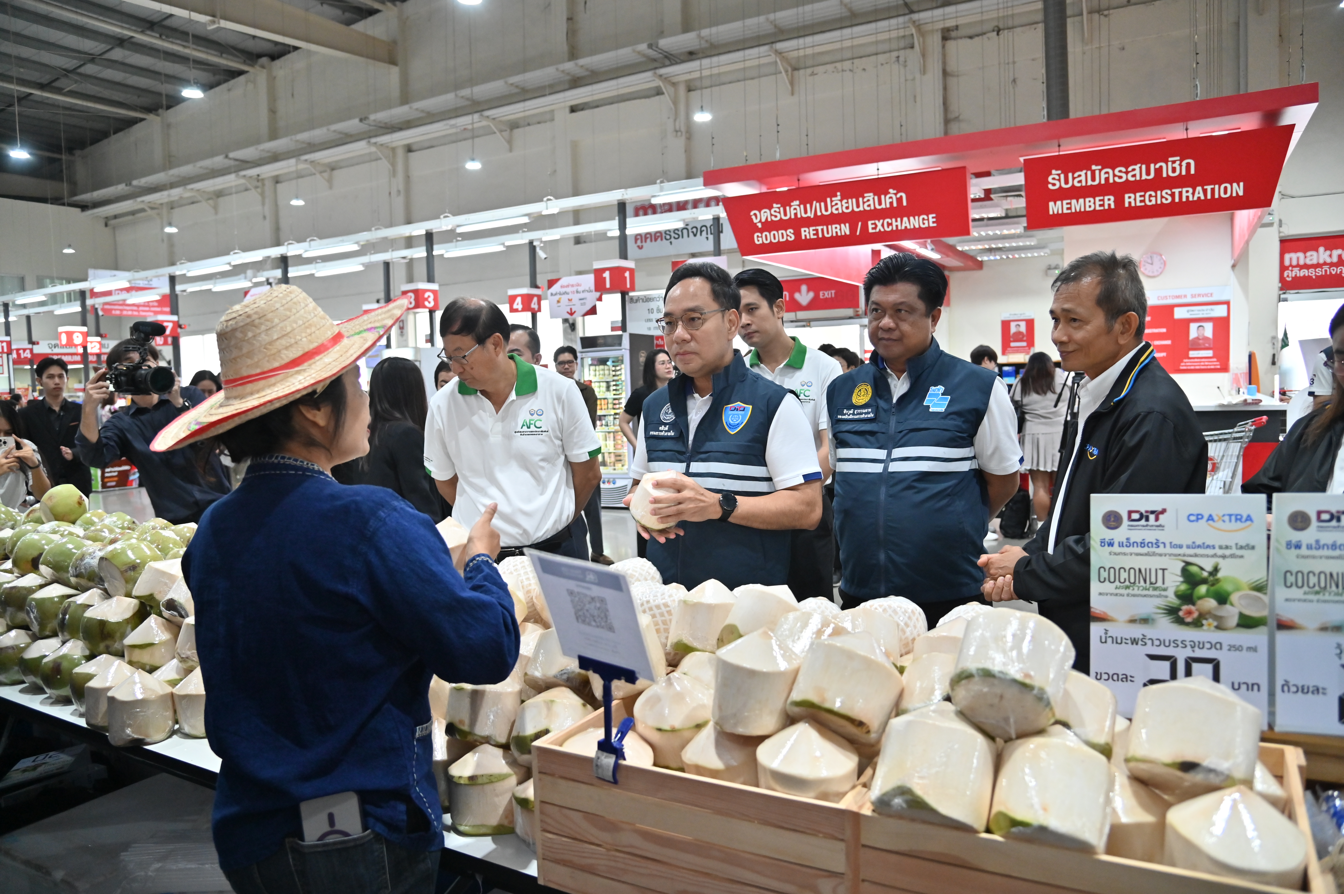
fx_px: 895
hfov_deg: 73.8
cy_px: 447
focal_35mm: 24
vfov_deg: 53.1
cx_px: 672
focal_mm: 24
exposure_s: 1/320
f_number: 4
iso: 2200
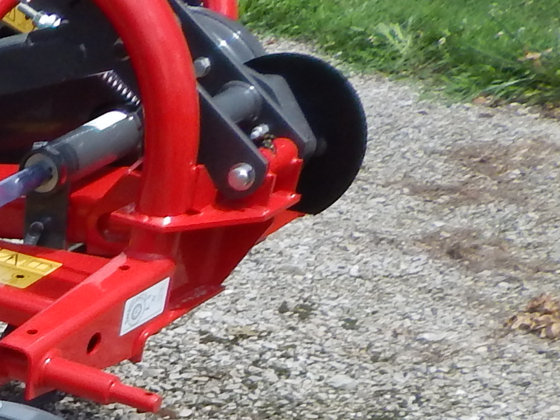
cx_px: -678
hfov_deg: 14.6
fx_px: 1634
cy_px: 775
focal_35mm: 101
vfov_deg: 13.1
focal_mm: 4
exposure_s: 1/1250
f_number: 3
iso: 125
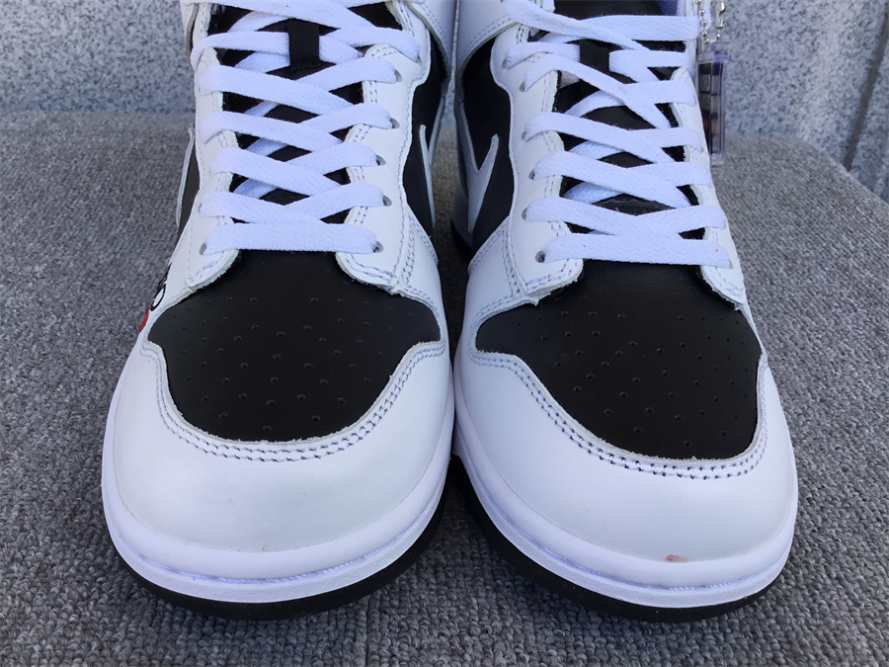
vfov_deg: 45.4
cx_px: 444
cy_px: 334
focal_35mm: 31
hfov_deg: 58.4
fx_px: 796
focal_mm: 3.3
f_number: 2.4
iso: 25
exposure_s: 1/309
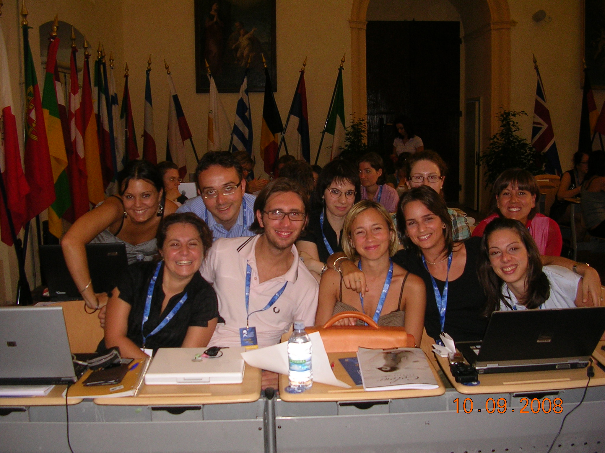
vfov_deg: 37.7
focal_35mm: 38
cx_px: 302
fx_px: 664
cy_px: 226
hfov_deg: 49.0
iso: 84
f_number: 2.8
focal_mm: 5.8
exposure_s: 1/60.1
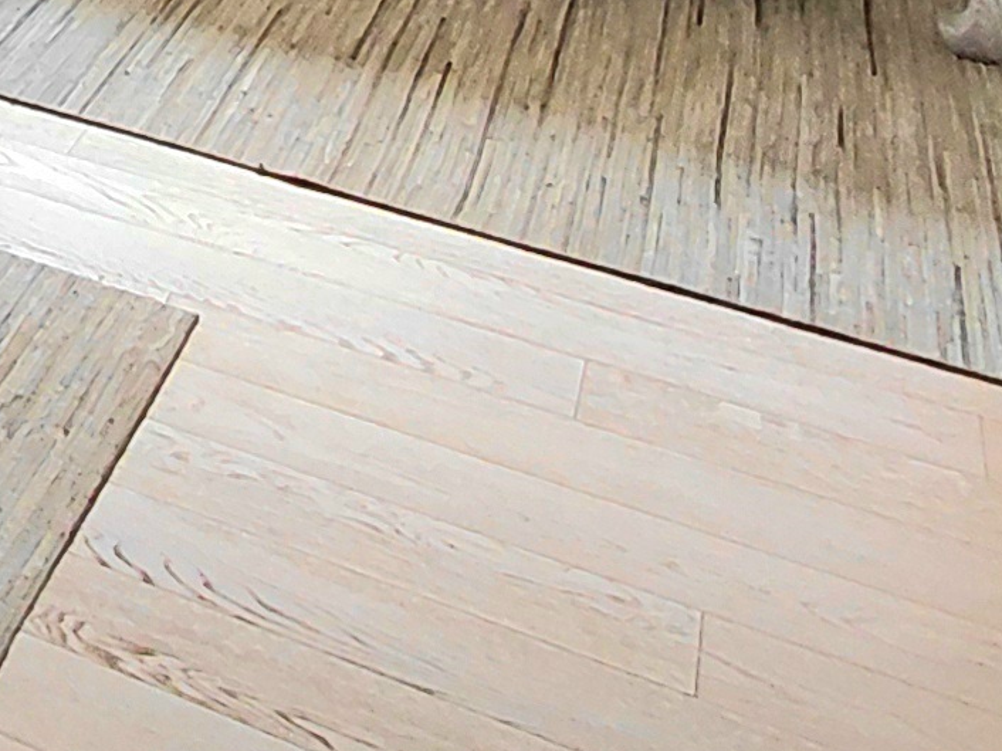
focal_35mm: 74
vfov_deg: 16.2
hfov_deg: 20.3
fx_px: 2141
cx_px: -715
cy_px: -676
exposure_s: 1/120
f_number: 2.2
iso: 64
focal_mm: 1.64
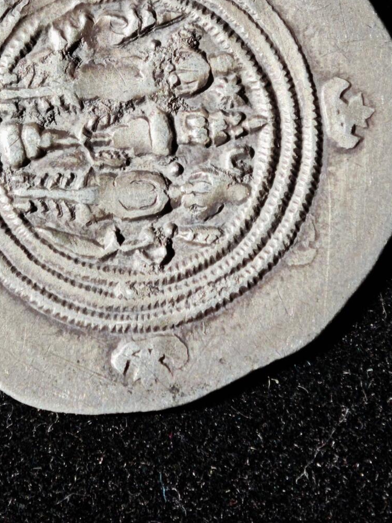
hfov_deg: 11.1
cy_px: 108
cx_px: 133
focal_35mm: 133
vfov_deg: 14.7
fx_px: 2009
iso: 100
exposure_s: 1/100
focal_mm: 9
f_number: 2
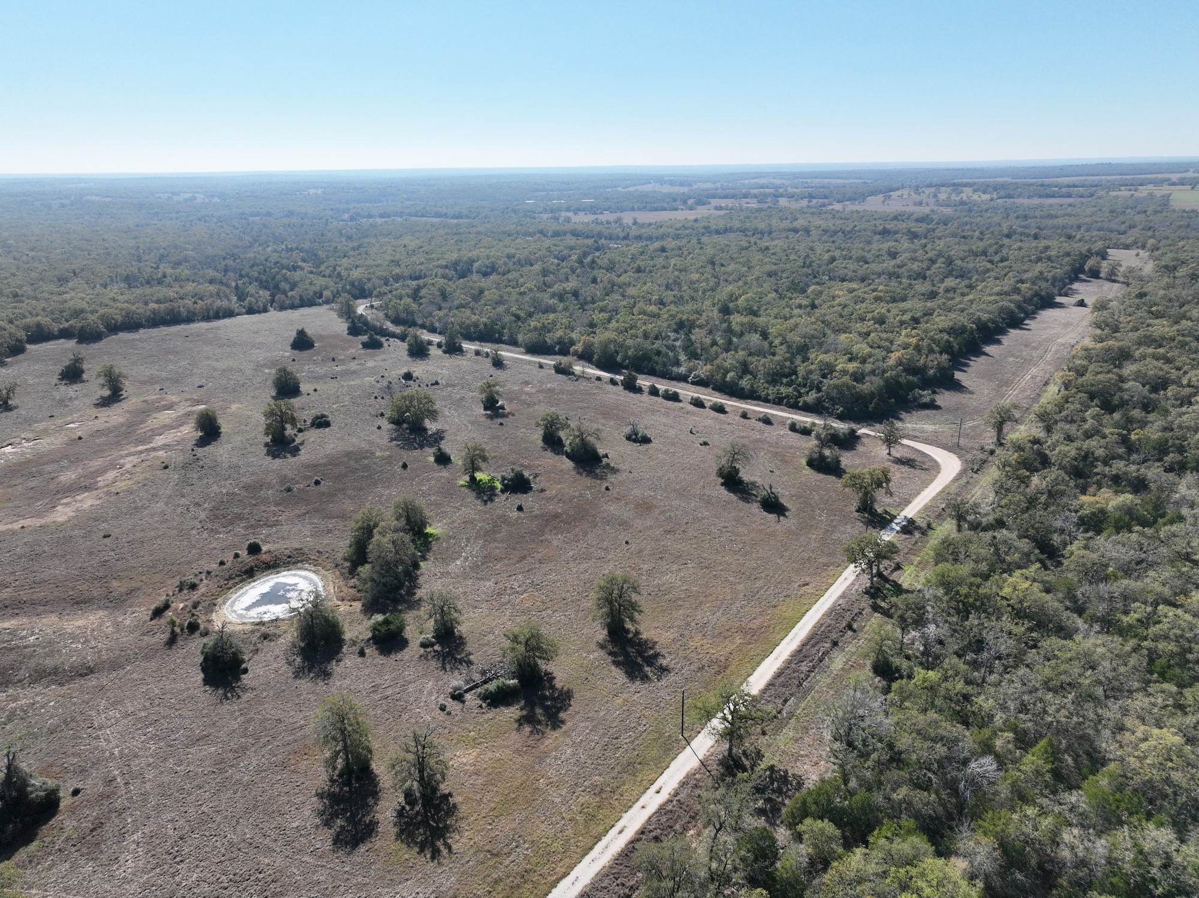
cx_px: 600
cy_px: 449
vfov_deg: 56.8
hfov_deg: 71.6
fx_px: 831
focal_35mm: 24
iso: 330
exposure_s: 1/4000
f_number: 2.8
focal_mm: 12.29
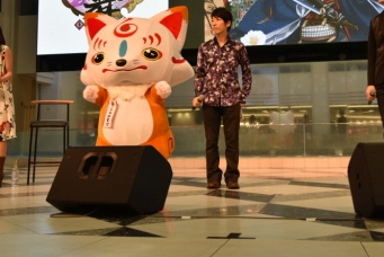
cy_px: 70
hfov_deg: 36.8
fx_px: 576
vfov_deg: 24.9
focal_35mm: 54
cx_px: 221
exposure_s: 1/125
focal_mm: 24
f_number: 5.6
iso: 400
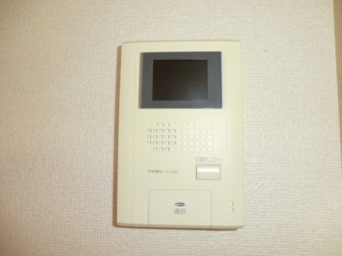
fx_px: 237
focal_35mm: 24
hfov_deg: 71.6
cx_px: 171
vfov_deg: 56.8
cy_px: 128
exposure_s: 1/30
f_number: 3.2
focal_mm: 4.3
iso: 200
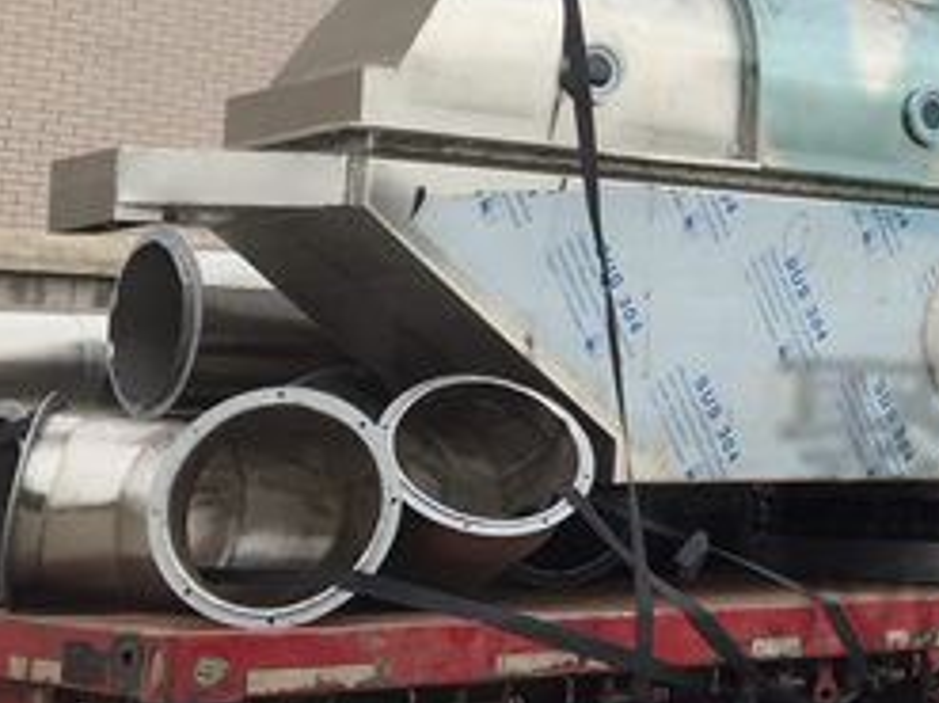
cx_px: 1198
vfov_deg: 16.6
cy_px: 84
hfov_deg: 20.5
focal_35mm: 88
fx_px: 2386
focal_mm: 4.15
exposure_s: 1/1464
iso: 32
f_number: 2.2
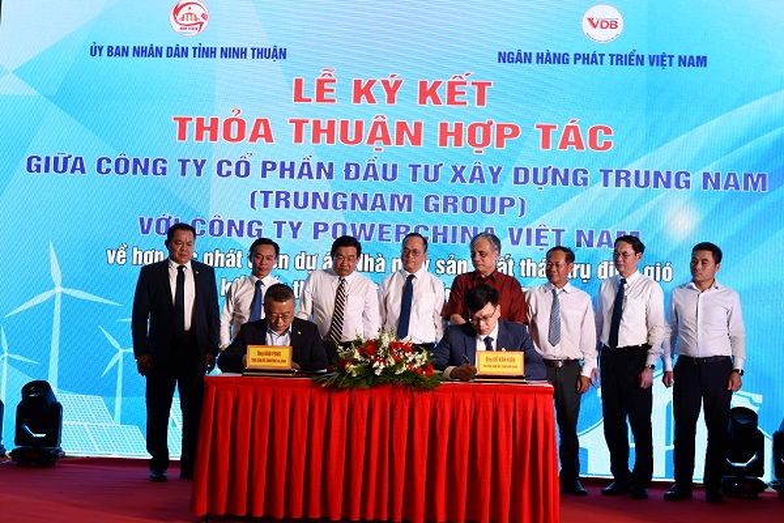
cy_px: 262
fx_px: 1132
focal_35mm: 52
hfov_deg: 38.2
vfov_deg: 26.0
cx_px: 392
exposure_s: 1/60
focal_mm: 35
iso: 720
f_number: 9
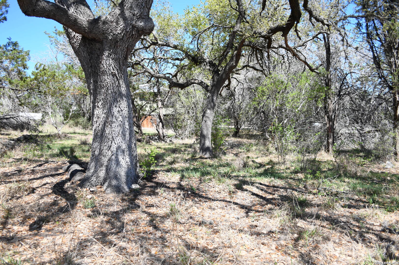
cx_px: 200
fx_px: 299
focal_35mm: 27
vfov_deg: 47.9
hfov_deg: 67.4
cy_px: 132
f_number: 3.5
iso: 64
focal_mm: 18
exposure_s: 1/250
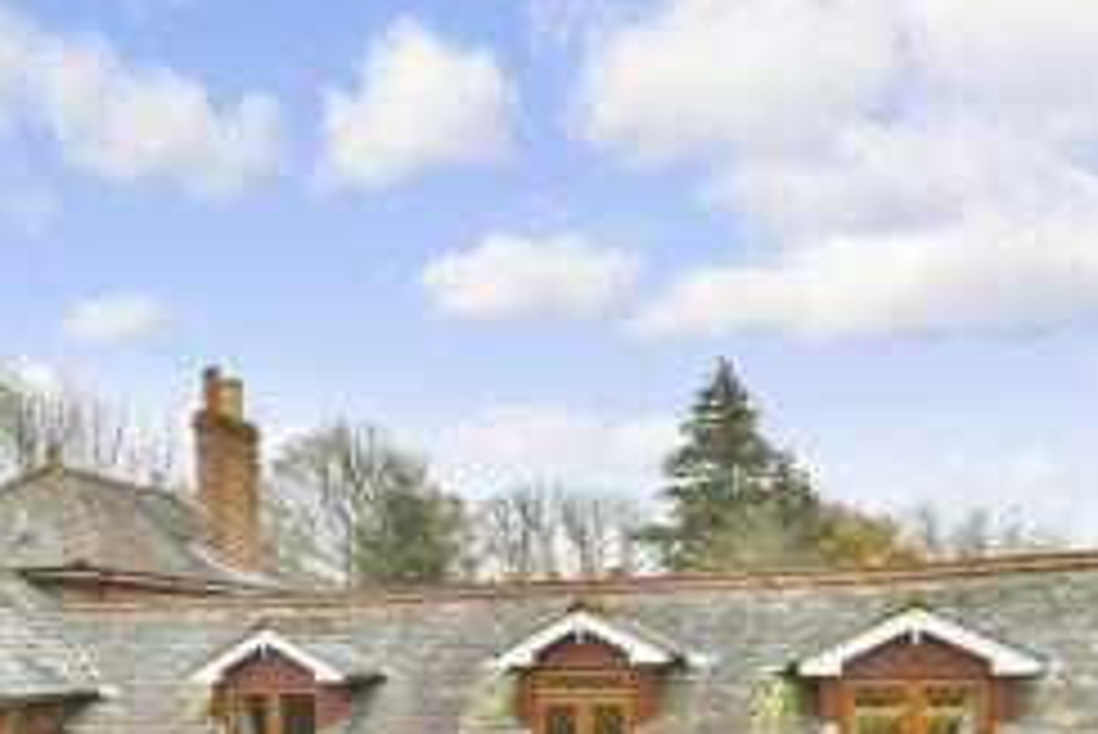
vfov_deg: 34.9
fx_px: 1068
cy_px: 709
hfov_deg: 51.9
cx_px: 268
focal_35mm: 35
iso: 500
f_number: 5
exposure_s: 1/100
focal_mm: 12
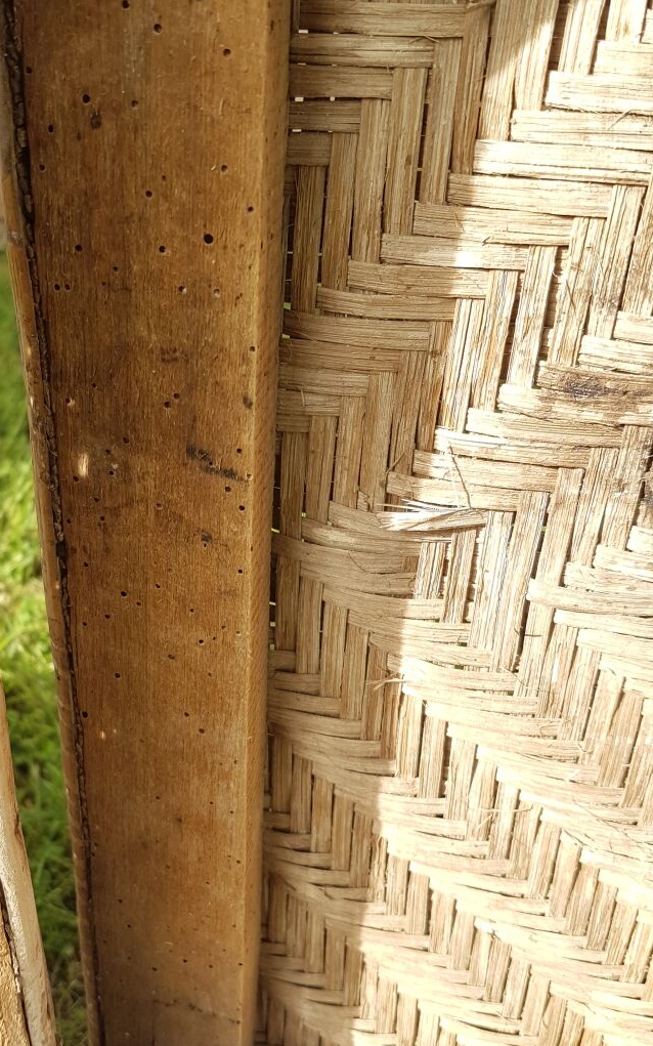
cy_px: 534
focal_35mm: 36
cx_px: 158
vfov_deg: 54.0
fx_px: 1025
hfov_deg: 34.5
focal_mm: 4.2
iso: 40
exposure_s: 1/170
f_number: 1.7
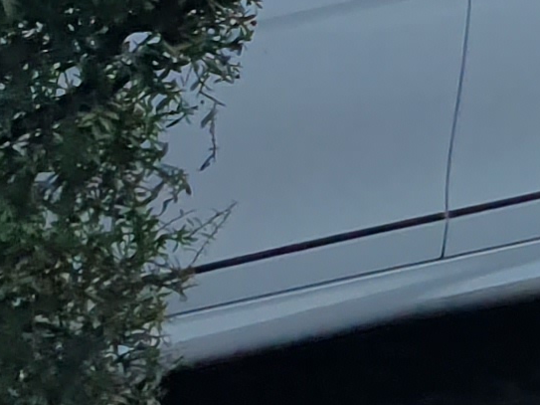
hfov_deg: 8.5
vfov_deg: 6.9
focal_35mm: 193
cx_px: 1634
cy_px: -796
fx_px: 3010
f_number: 2.4
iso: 50
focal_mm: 4.32
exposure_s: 1/2584
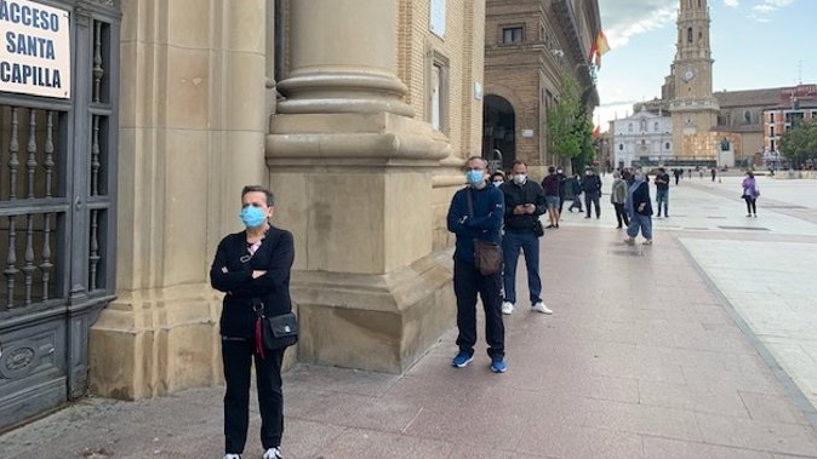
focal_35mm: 29
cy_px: 148
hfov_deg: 66.1
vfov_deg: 39.6
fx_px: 628
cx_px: 407
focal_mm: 4.25
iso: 25
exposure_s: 1/306
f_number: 1.8
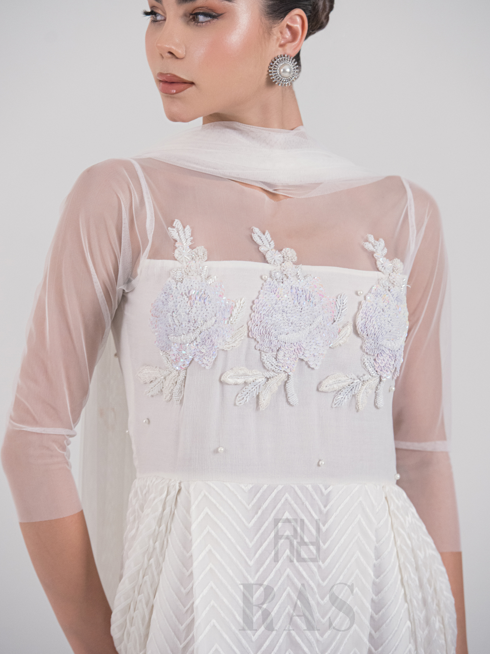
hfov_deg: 9.2
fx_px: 3058
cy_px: 300
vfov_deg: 12.2
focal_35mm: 162
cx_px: 245
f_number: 3.5
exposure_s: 1/160
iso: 800
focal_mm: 145
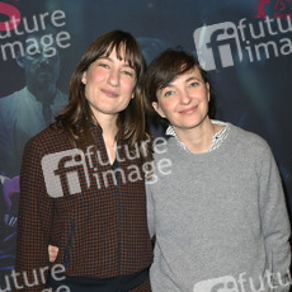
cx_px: 143
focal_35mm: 56
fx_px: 534
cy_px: 231
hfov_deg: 30.6
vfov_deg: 29.9
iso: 1600
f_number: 6.3
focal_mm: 38
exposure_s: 1/250
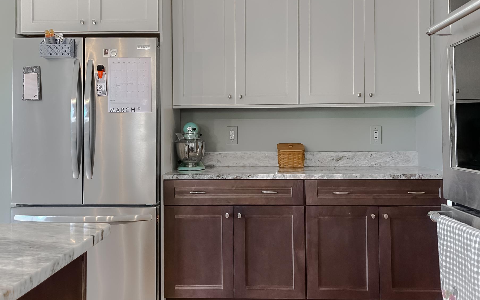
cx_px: 230
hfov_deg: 62.9
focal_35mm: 30
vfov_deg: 41.8
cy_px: 132
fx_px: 392
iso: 125
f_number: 1.6
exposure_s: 1/60
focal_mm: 5.1
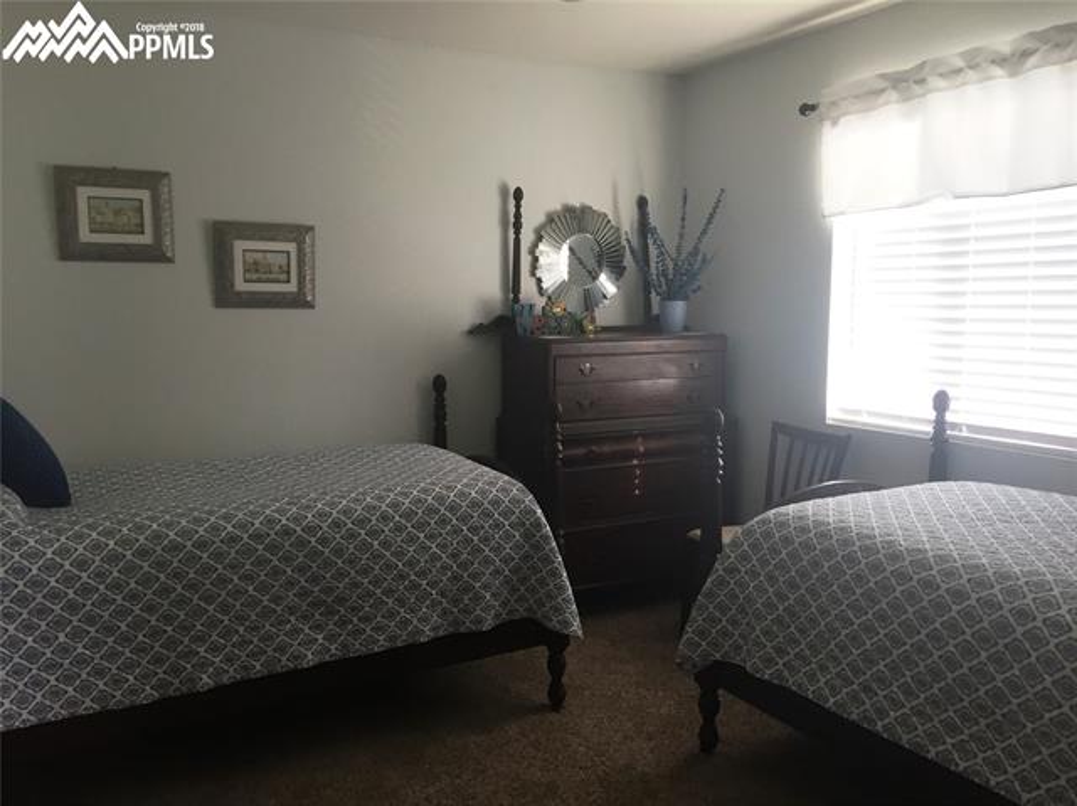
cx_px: 538
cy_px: 403
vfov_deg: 48.2
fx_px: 902
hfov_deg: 61.7
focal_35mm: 29
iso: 40
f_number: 2.2
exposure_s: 1/30
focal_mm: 4.15
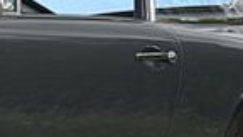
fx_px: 2803
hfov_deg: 4.9
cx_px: -150
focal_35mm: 435
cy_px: 44
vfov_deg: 2.8
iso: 100
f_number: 5.6
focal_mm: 52
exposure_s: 1/100
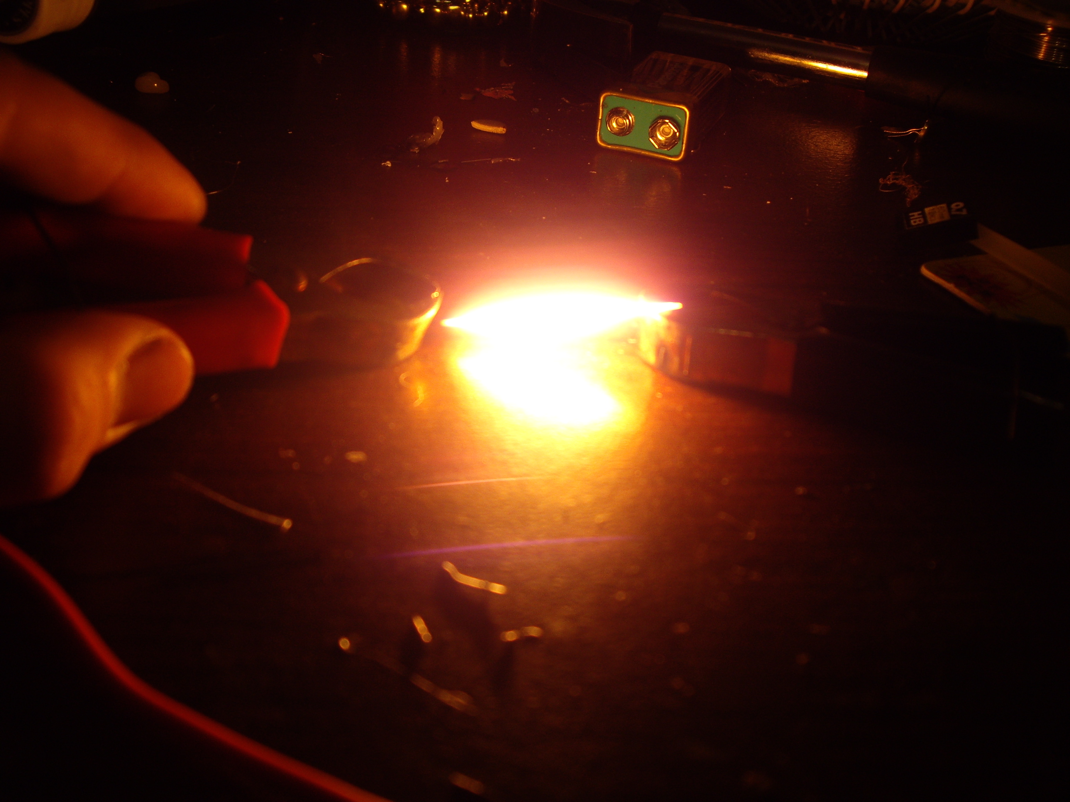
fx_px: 1175
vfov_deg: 37.7
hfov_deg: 49.0
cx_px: 535
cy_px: 401
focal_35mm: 38
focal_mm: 7.9
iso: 100
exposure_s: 1/50
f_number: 2.8
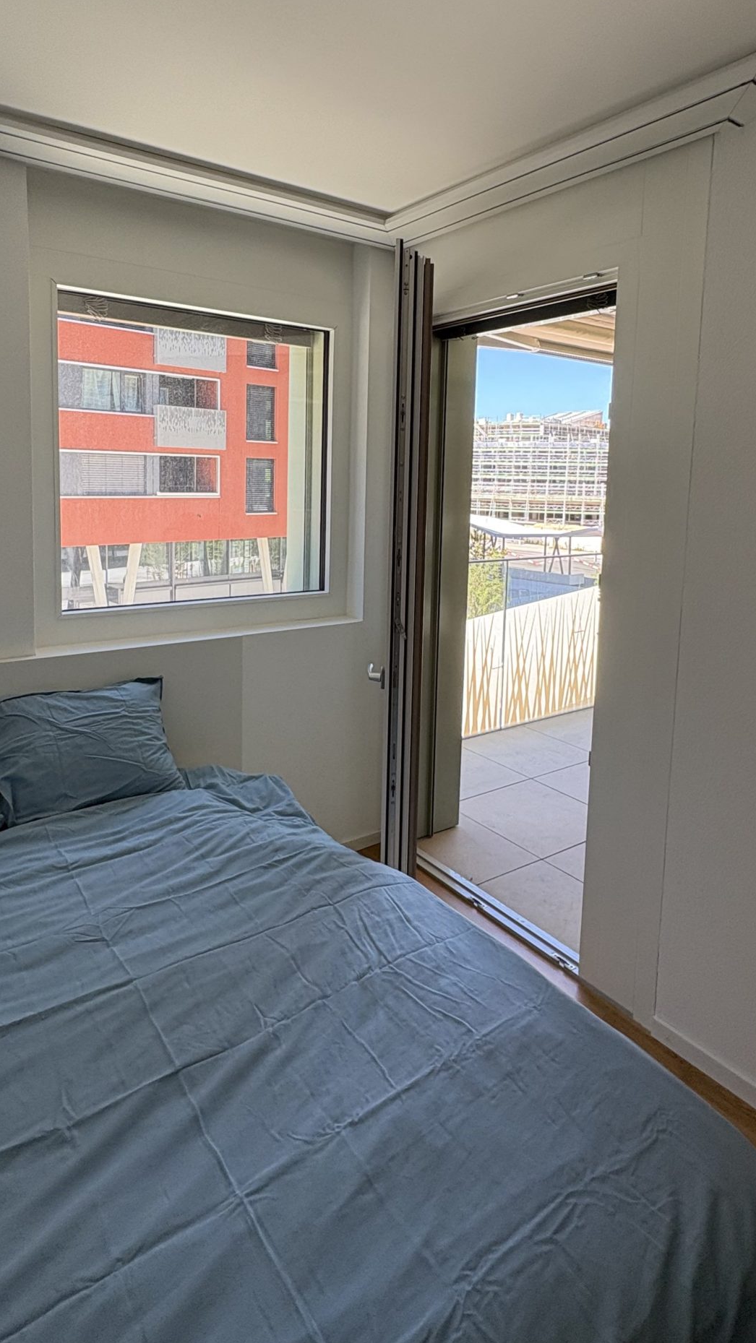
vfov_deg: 83.0
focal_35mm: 21
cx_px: 356
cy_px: 548
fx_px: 748
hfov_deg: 53.6
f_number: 2.2
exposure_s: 1/167
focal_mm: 2.22
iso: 40
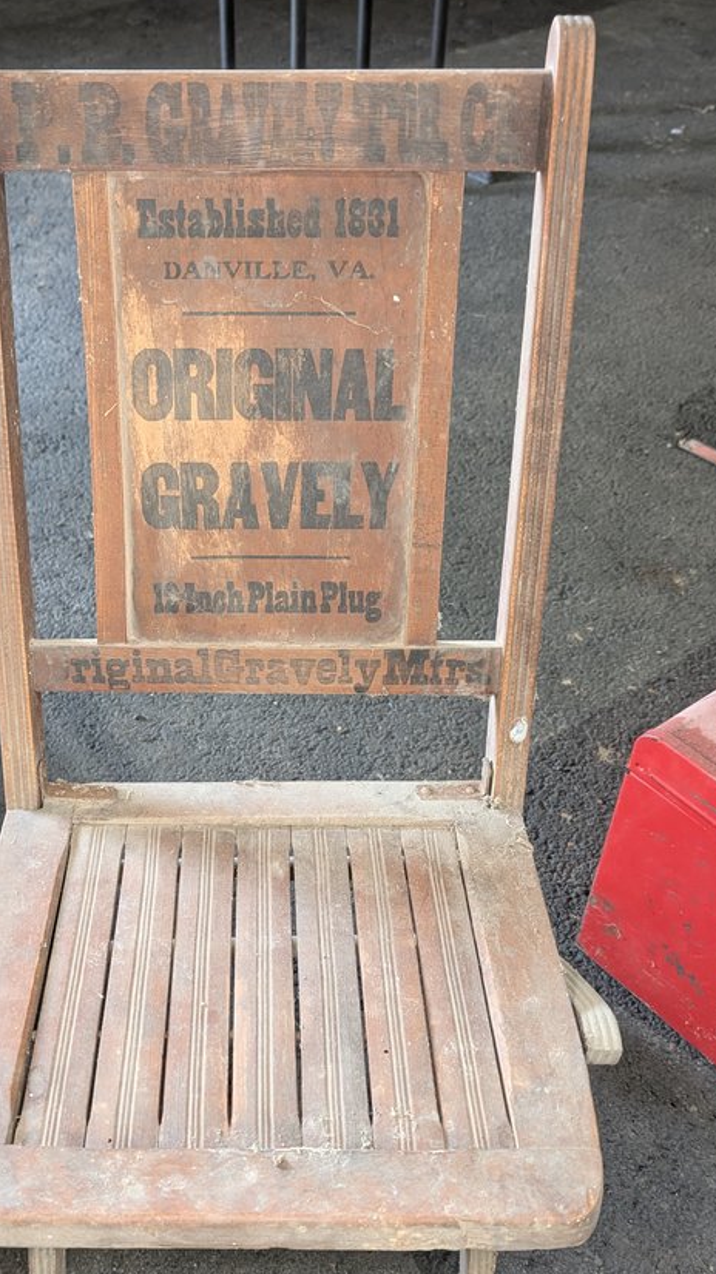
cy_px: 804
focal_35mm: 36
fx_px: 1216
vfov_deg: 54.6
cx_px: 263
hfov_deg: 32.6
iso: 191
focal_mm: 6.9
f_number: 1.68
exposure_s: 1/27
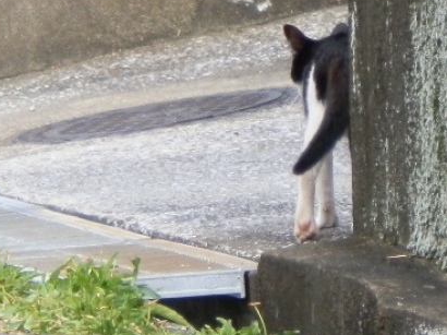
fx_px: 7937
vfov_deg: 2.4
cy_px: 136
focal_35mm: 615
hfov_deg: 3.2
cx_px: 176
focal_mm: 90
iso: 125
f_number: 4.4
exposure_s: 1/250
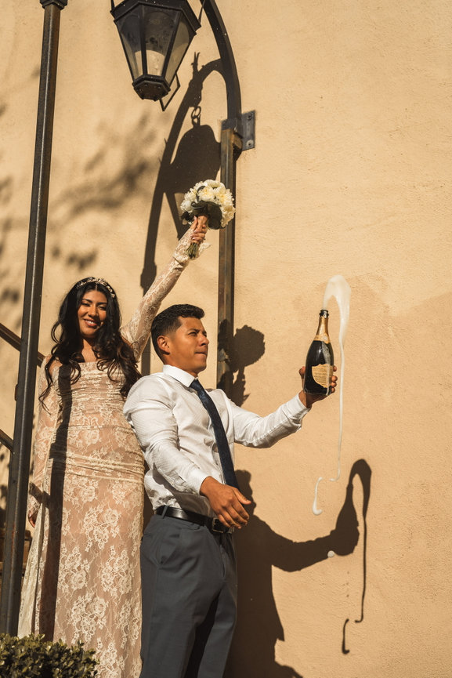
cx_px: 226
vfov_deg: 40.3
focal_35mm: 49
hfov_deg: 27.5
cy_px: 339
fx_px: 922
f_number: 4
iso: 160
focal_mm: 49
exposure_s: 1/1250
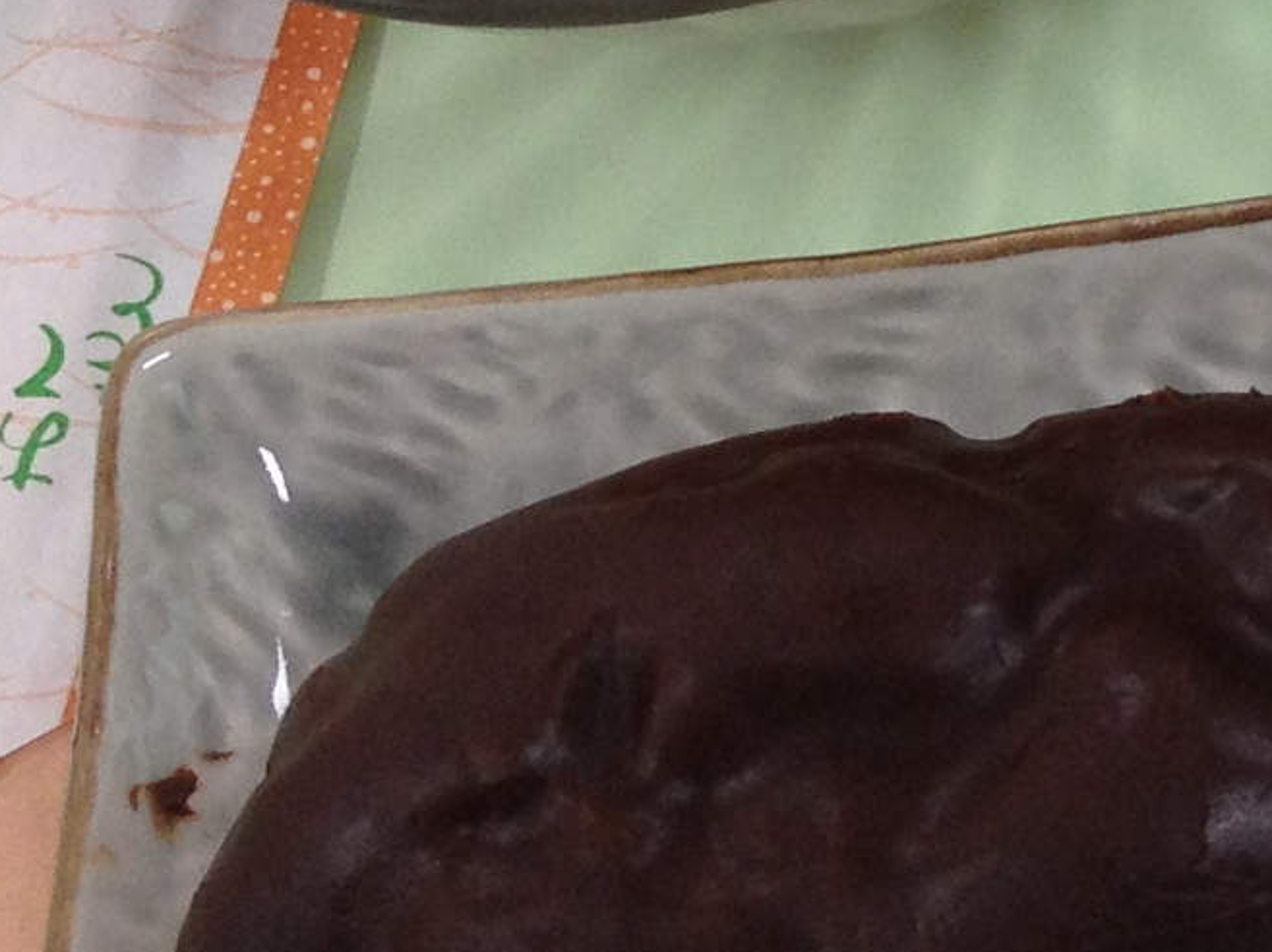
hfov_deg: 10.1
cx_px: 2902
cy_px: -335
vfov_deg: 8.4
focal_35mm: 174
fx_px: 6390
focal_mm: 4.28
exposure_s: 1/60
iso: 64
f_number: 2.4
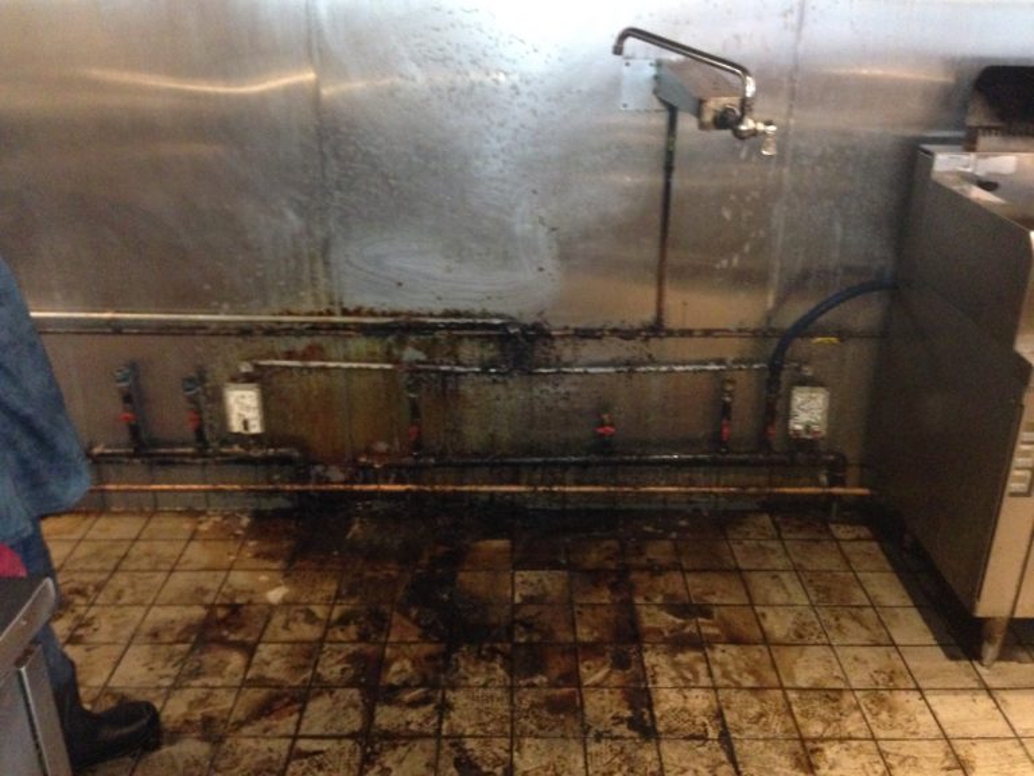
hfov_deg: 55.4
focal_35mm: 33
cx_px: 517
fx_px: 986
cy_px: 388
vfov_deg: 42.9
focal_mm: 4.12
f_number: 2.4
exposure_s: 1/16
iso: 640
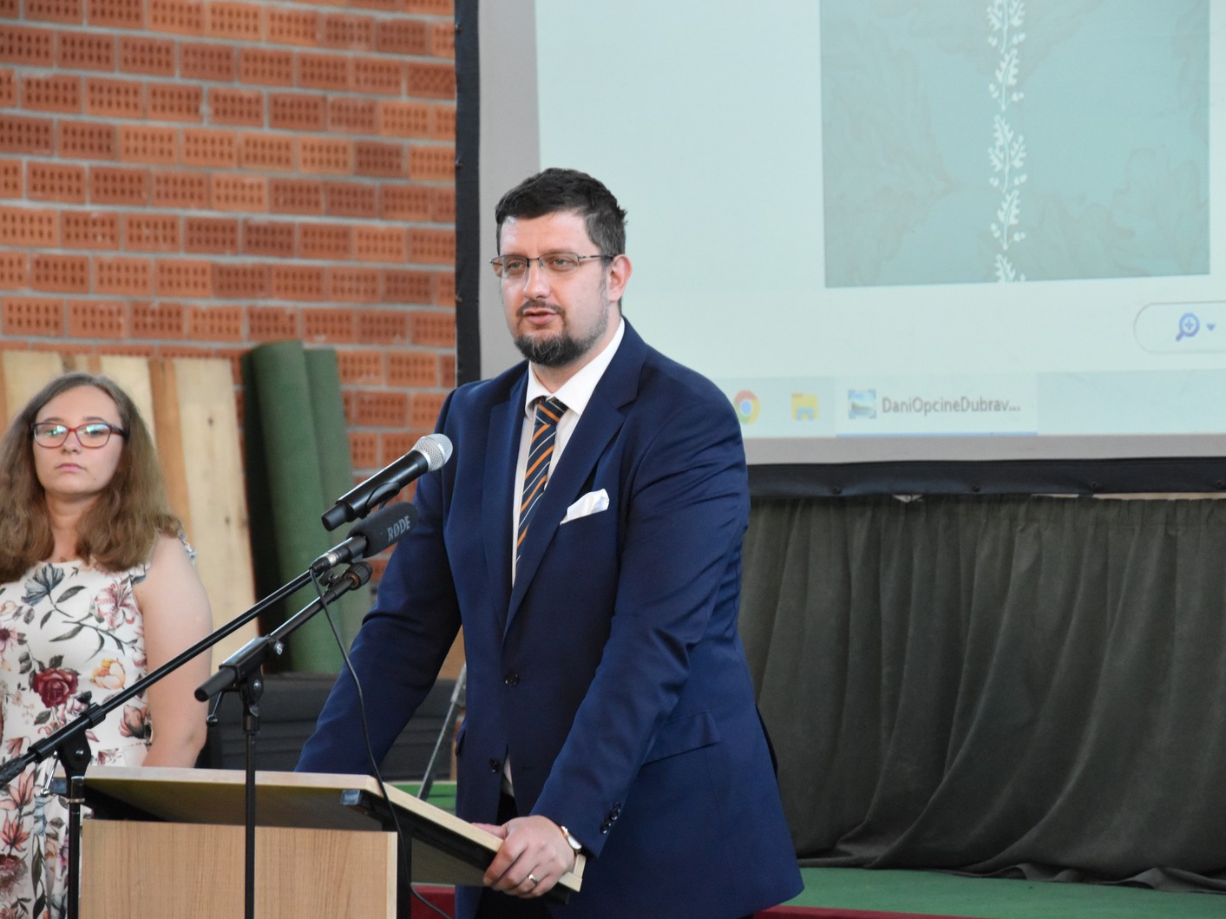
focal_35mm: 172
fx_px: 6074
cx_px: 636
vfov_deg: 8.7
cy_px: 459
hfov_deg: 11.5
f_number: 5.6
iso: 3200
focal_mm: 105
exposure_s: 1/80
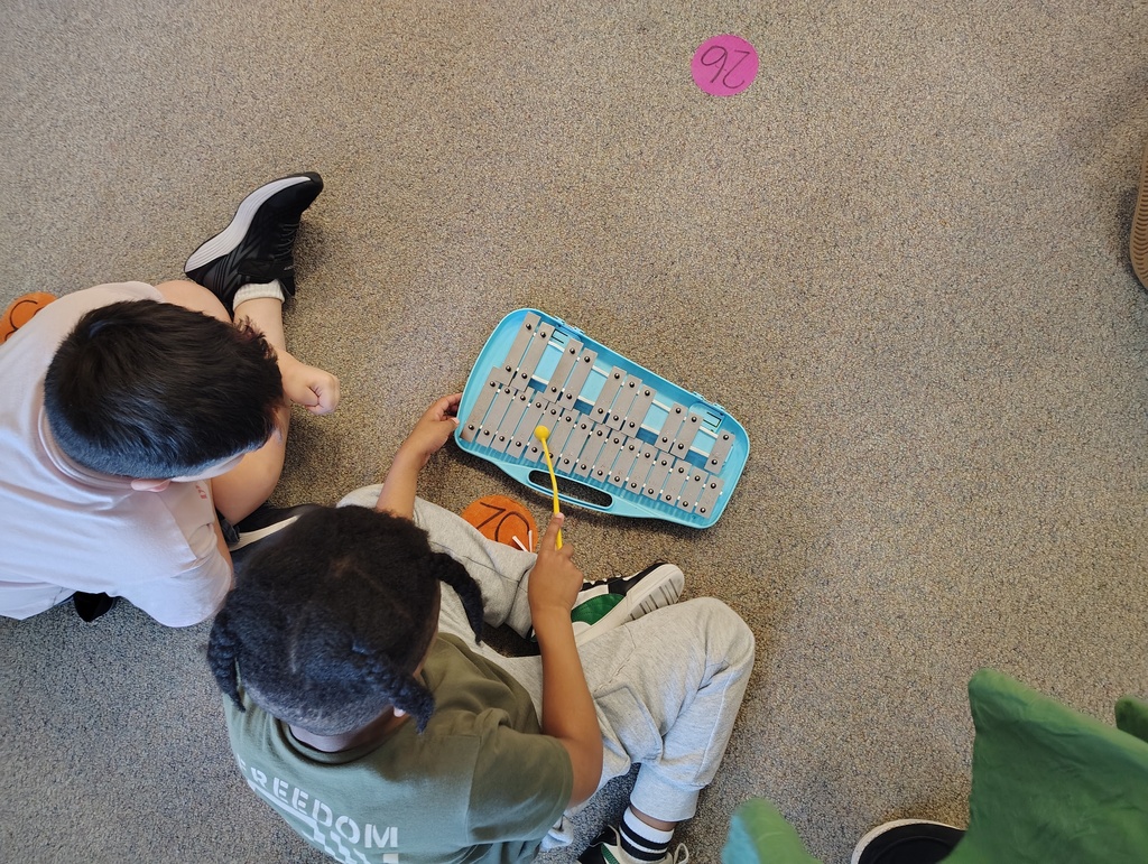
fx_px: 797
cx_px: 574
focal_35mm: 24
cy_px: 432
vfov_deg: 56.9
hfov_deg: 71.5
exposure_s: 1/40
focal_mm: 5.56
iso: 1356
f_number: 1.8
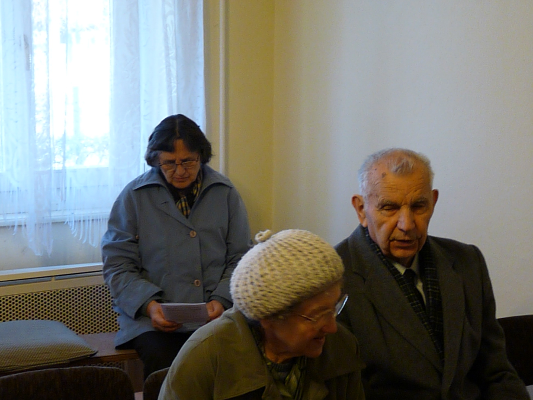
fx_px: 1155
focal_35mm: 75
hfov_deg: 26.0
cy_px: 199
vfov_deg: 19.6
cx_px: 269
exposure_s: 1/60
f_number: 3.4
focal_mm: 12.8
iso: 800
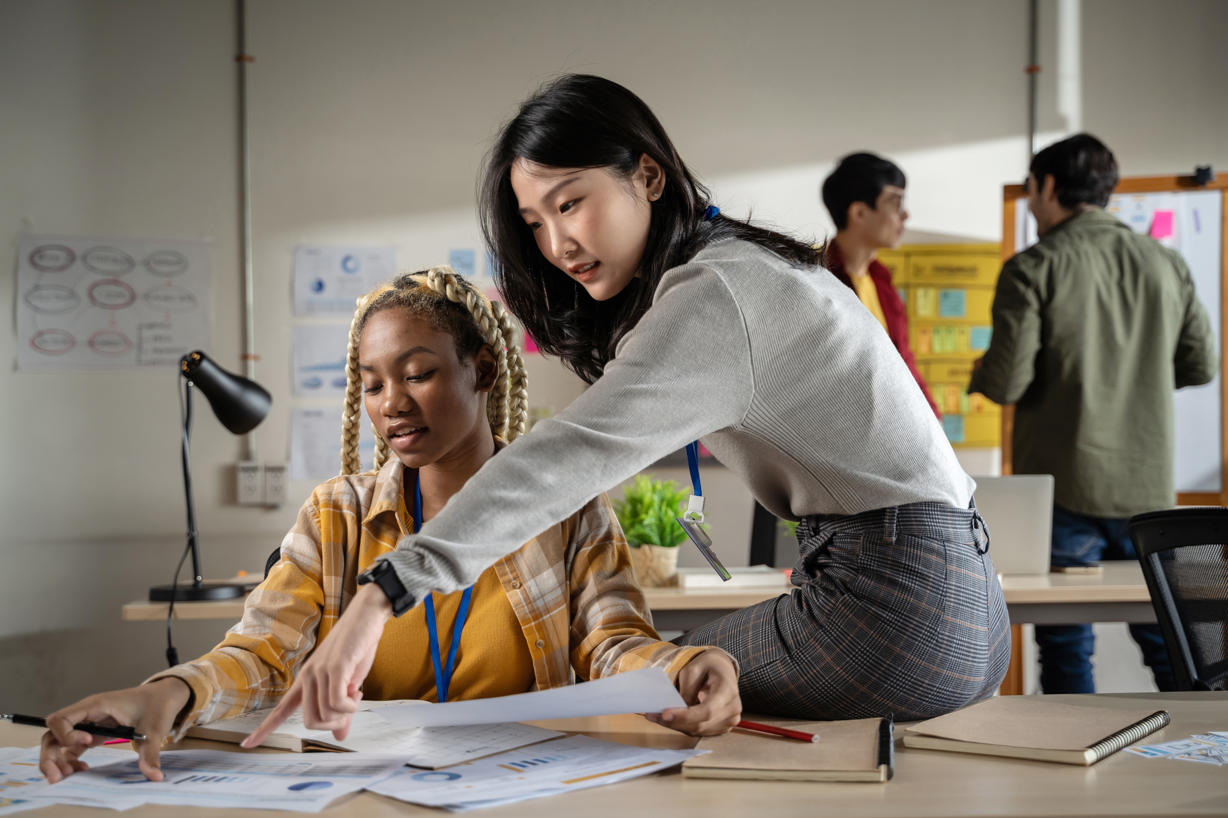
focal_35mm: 48
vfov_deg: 28.1
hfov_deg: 41.1
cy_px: 409
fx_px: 1637
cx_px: 614
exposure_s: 1/200
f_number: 3.2
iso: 500
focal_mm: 48
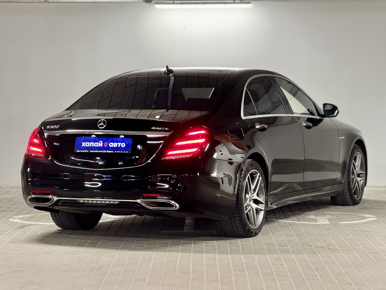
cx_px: 193
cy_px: 145
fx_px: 1338
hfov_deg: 16.4
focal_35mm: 120
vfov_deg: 12.3
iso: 400
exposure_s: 1/50
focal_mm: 15.66
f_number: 2.8
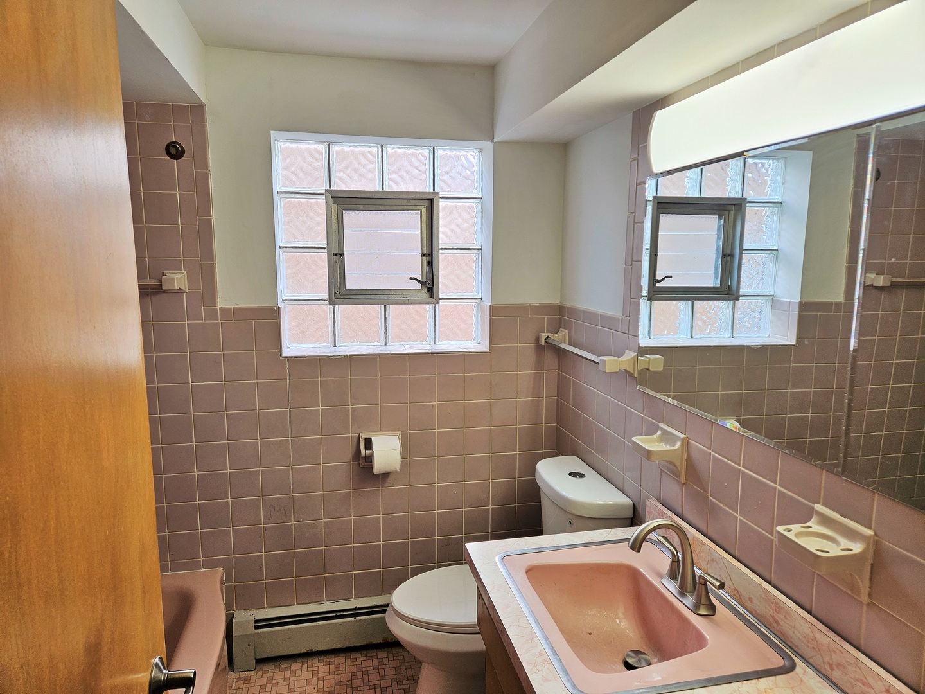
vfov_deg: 58.9
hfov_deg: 73.9
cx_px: 462
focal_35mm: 23
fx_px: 615
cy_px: 347
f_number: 1.8
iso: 25
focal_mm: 5.4
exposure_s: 1/127
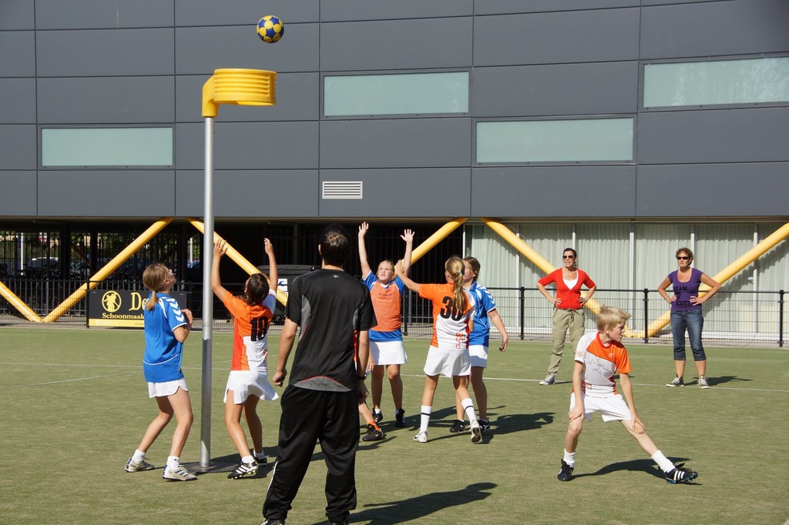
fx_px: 1807
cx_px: 394
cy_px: 262
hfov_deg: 24.6
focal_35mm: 82
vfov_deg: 16.5
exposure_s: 1/400
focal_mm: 55
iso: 100
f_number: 7.1
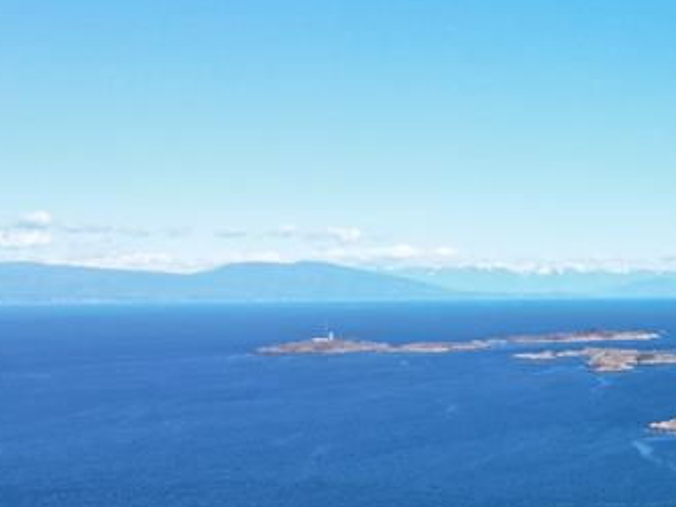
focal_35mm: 74
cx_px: 735
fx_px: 1445
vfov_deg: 19.9
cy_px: 291
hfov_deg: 24.6
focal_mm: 6.72
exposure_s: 1/3000
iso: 140
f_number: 1.7
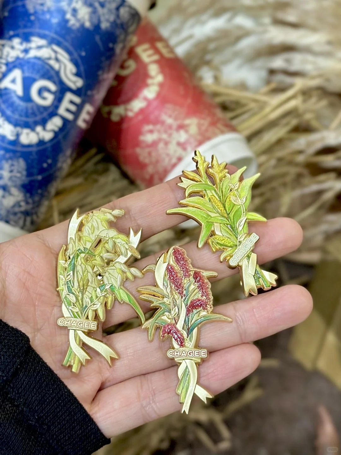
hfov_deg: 30.3
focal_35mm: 48
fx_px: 630
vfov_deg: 39.6
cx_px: 170
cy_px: 228
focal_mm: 6.86
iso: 160
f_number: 1.78
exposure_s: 1/50
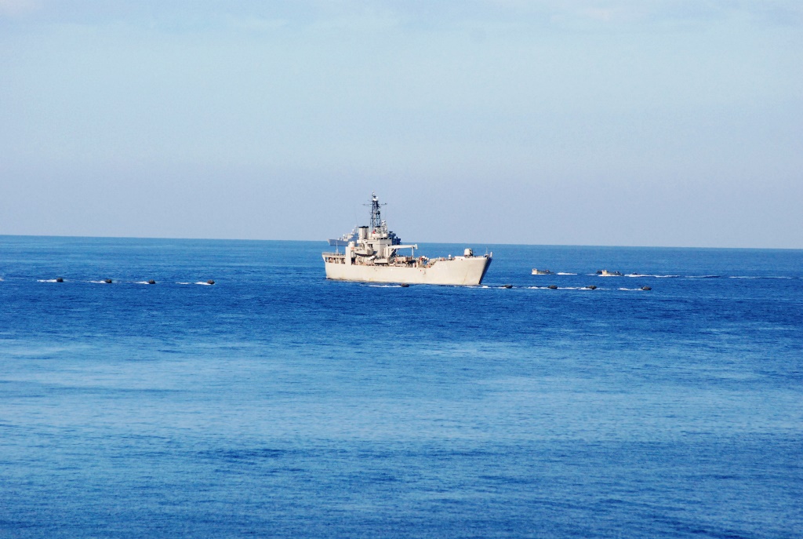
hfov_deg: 8.1
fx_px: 5699
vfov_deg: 5.4
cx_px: 402
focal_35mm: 255
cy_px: 270
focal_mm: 170
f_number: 7.1
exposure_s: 1/3200
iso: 1000
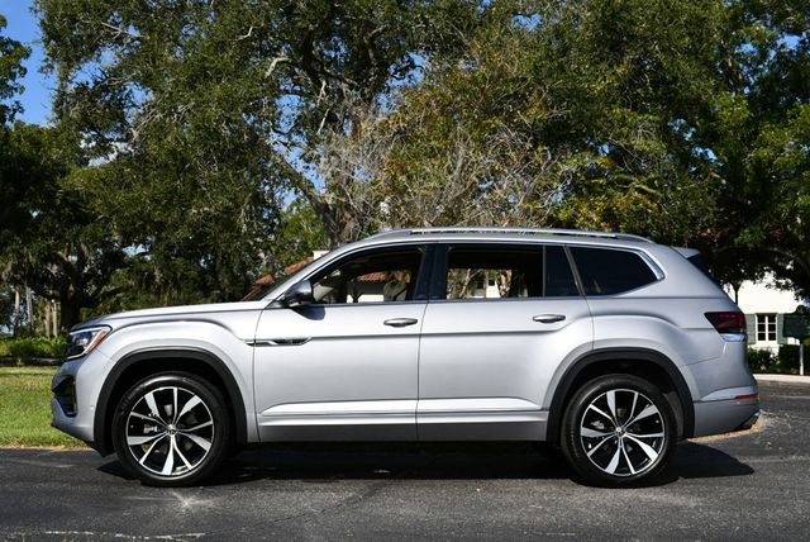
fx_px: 991
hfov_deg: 44.5
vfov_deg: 30.6
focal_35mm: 44
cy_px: 271
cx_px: 405
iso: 100
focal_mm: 22
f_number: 9
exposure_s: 1/320
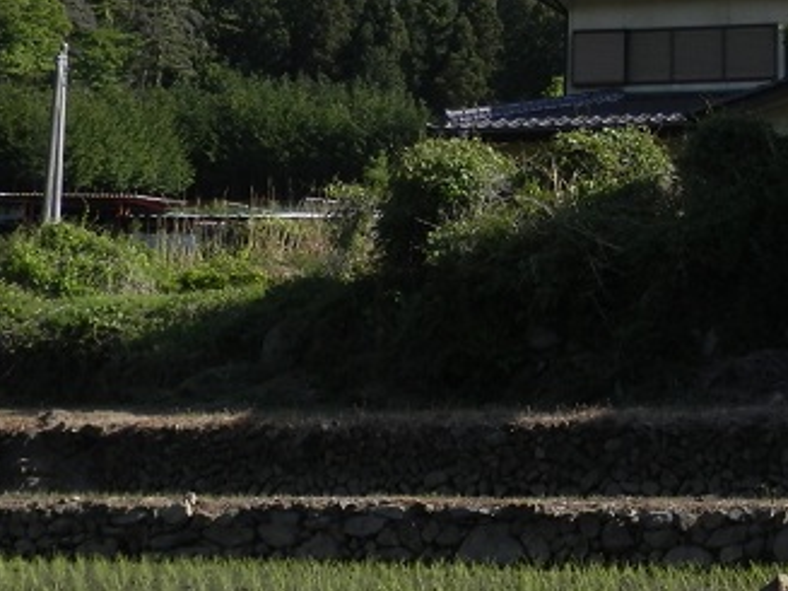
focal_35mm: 110
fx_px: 2503
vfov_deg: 13.3
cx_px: 711
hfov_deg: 17.6
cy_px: 22
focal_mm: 8
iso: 100
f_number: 10.8
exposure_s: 1/100
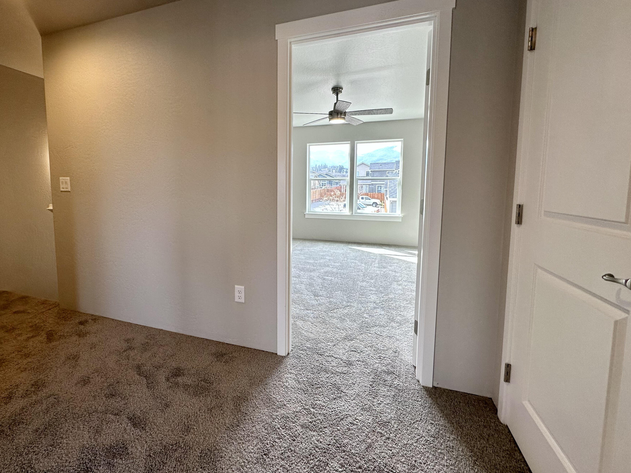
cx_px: 278
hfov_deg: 94.1
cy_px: 214
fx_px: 292
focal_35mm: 16
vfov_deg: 77.9
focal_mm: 2.22
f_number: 2.2
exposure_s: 1/120
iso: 80
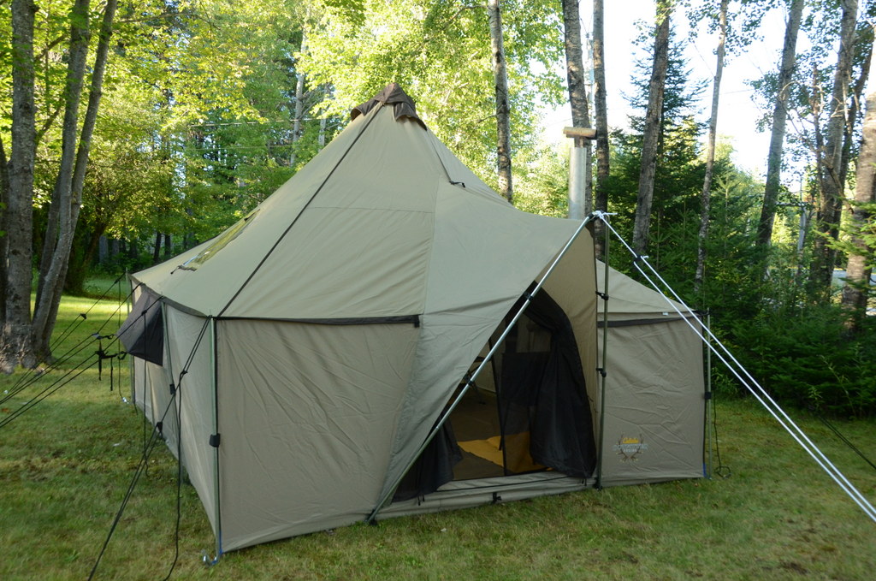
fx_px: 802
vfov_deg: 39.8
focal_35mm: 33
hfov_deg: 57.3
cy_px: 290
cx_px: 438
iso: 1000
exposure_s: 1/200
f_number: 5.6
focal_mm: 22
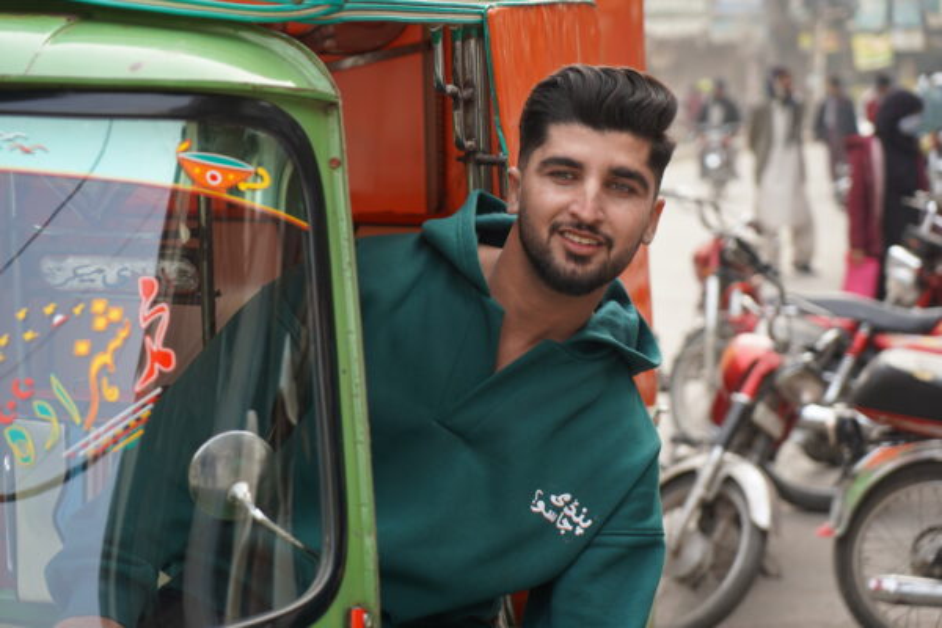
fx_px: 1832
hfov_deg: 28.8
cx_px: 471
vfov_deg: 19.5
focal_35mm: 70
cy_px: 314
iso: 160
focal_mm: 70
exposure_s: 1/160
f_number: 4
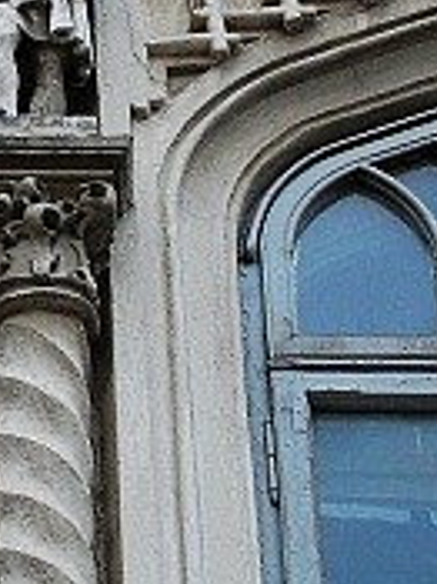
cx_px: -13
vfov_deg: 7.9
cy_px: 164
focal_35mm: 251
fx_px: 4230
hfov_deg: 5.9
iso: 250
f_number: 4.5
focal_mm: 38
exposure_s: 1/100
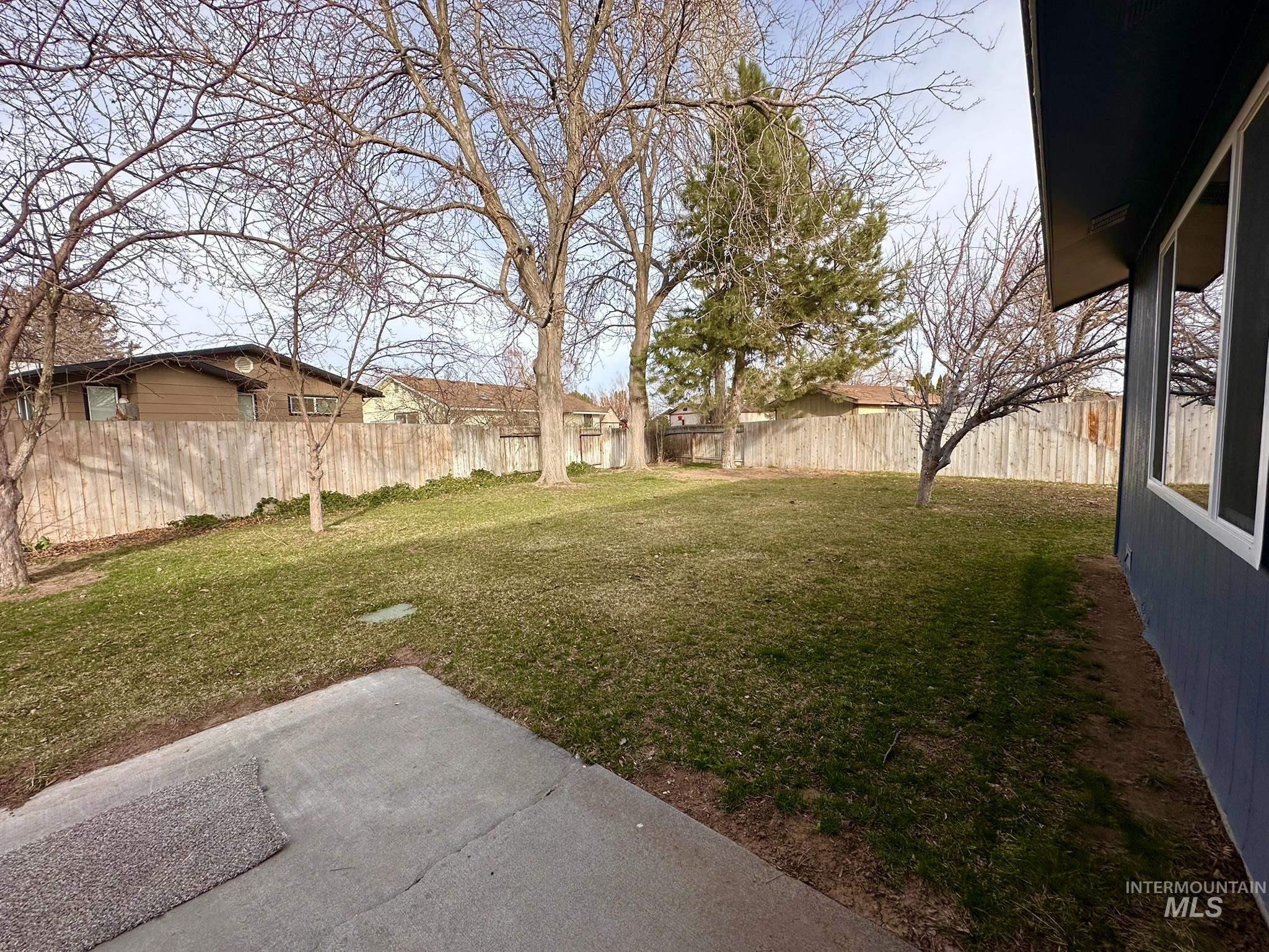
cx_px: 634
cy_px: 476
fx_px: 513
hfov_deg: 102.1
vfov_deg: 85.7
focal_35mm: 14
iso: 40
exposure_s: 1/690
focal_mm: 2.22
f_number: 2.2
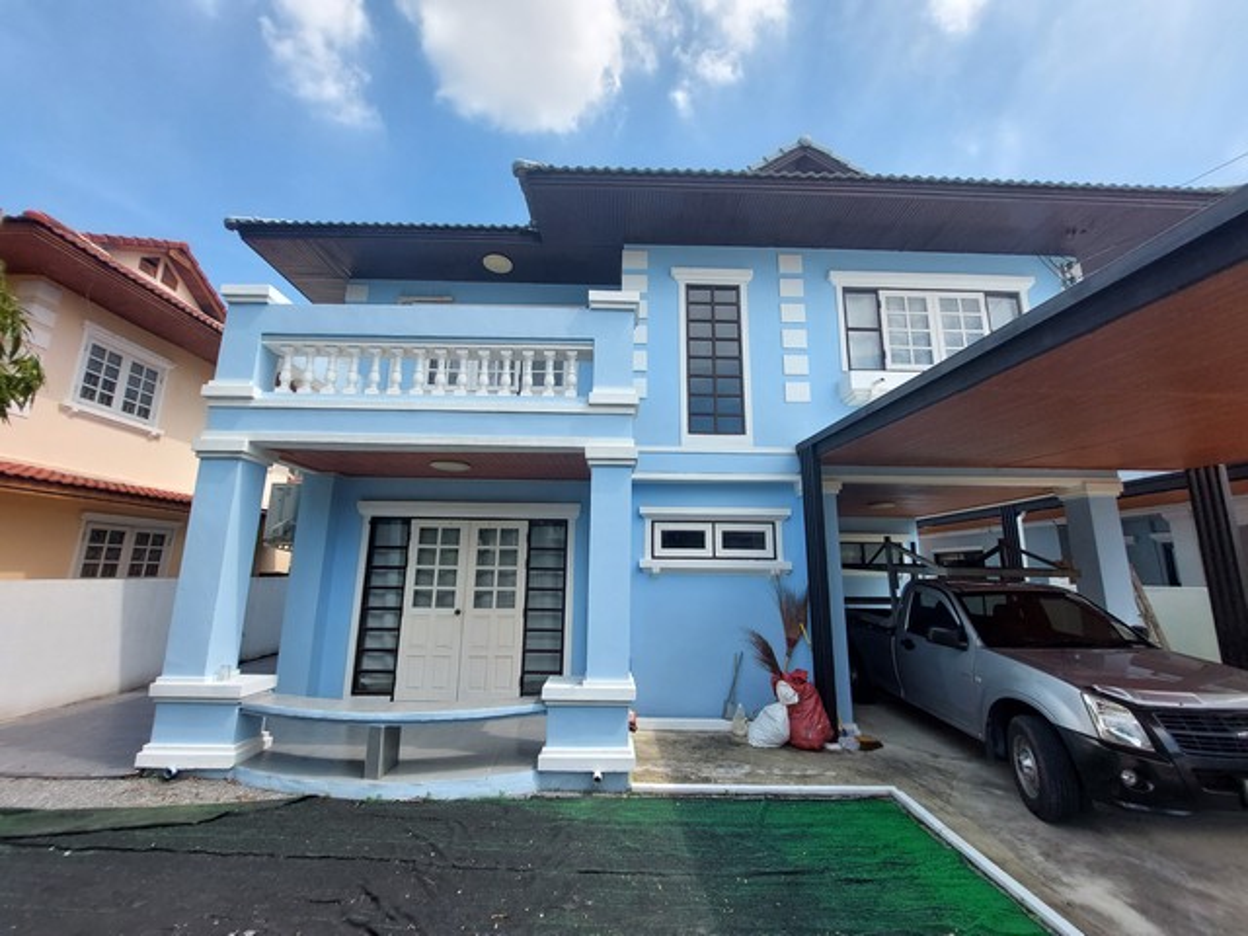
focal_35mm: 13
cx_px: 624
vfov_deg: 89.9
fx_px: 469
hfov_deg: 106.2
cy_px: 468
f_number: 2.2
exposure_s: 1/810
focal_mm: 1.74
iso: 50
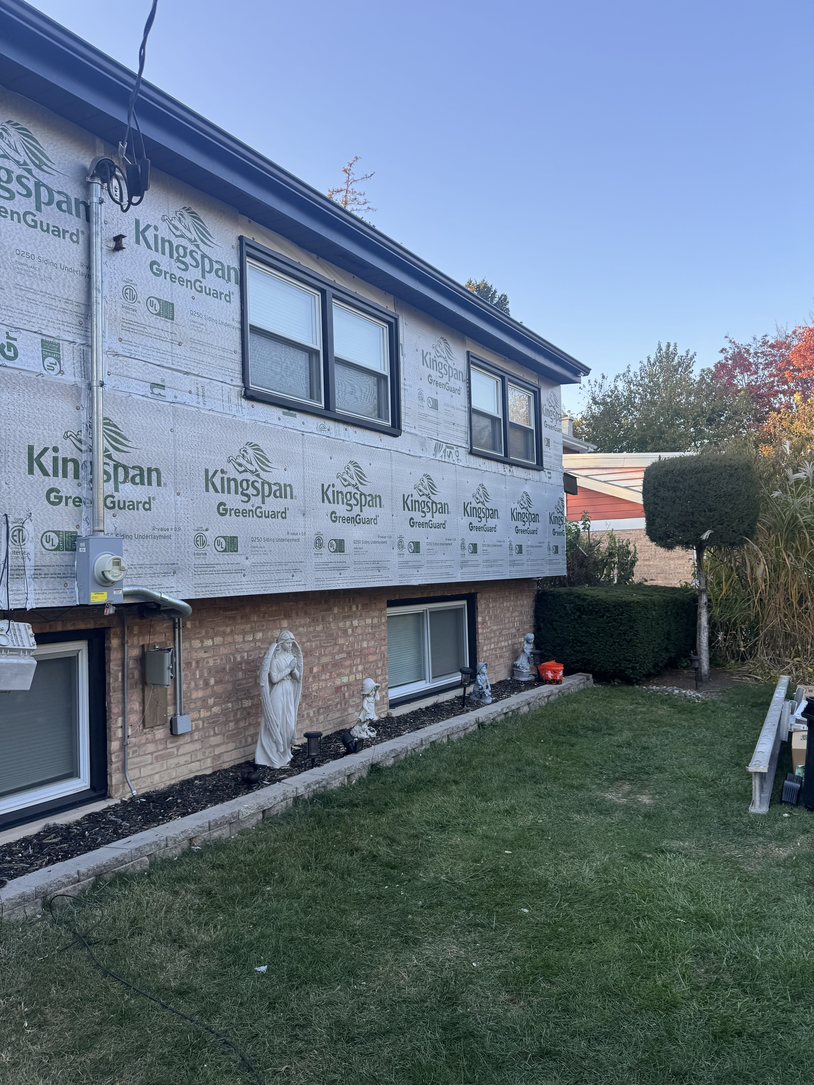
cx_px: 407
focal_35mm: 24
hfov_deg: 56.8
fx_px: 752
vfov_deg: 71.6
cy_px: 542
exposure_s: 1/715
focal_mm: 6.76
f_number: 1.78
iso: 80
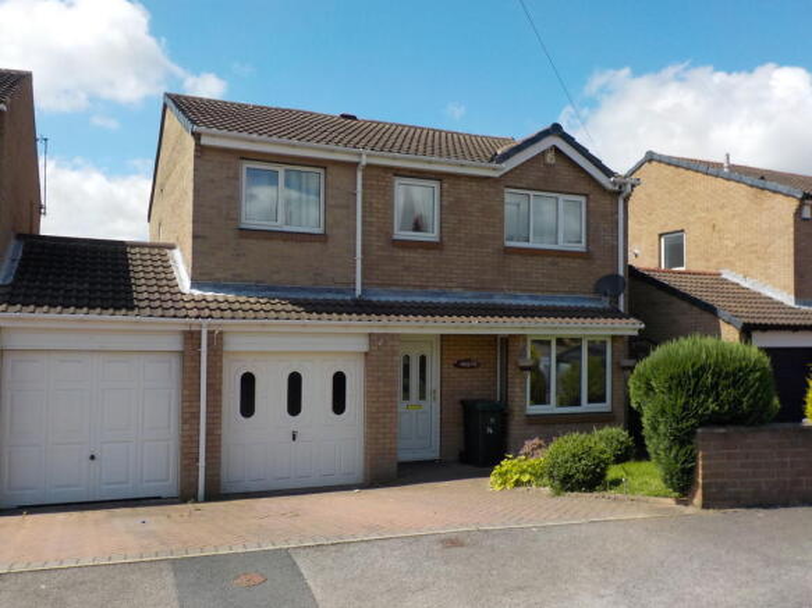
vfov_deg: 46.8
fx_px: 704
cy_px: 304
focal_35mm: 30
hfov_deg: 60.0
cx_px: 406
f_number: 3.3
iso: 125
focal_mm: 4.1
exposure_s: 1/1250
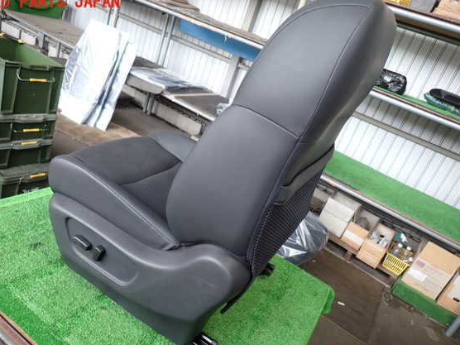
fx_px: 359
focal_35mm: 27
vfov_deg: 51.3
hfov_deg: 65.3
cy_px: 178
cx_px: 218
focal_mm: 4.5
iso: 160
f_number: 2
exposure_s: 1/60
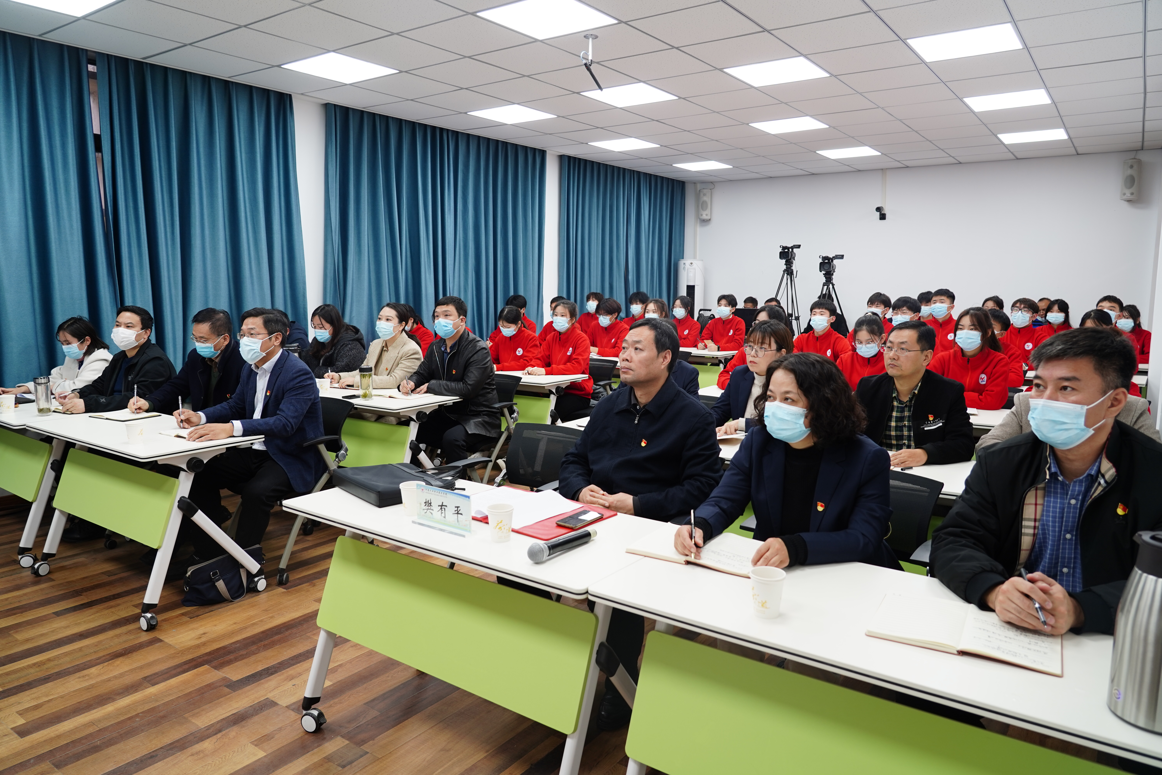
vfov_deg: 53.1
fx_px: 775
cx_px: 581
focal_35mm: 24
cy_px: 388
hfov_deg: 73.7
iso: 200
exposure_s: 1/30
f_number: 4.5
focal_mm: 24
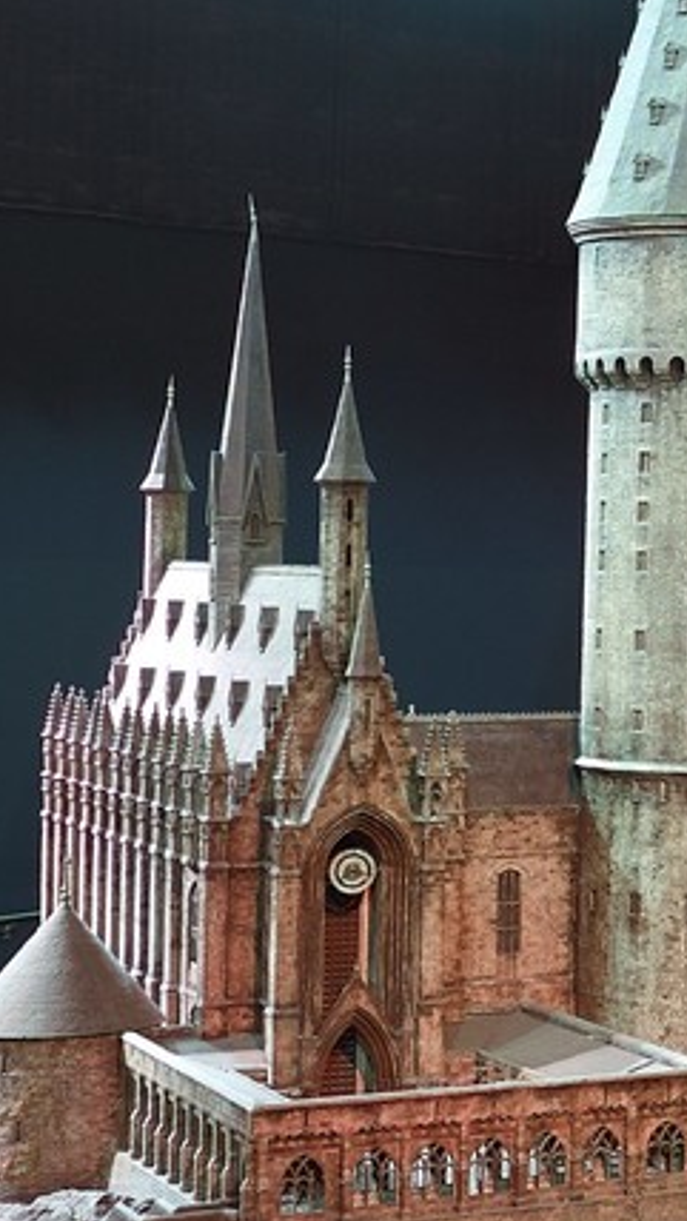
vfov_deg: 22.6
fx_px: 3042
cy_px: 488
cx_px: 1944
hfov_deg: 10.1
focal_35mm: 94
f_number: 6.3
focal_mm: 24
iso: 400
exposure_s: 1/1.67
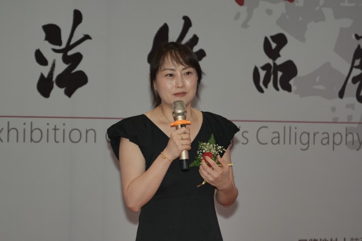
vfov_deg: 13.0
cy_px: 120
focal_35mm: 105
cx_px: 181
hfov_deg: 19.5
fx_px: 1055
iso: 125
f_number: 2.8
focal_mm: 70
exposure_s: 1/125
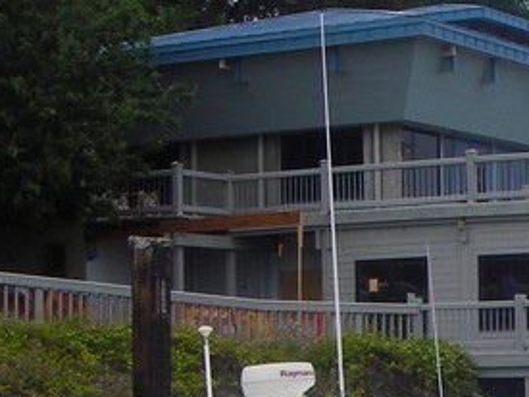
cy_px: 470
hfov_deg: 15.0
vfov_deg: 11.4
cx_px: 604
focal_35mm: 128
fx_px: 1955
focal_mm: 7.3
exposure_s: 1/100
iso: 50
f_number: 6.8
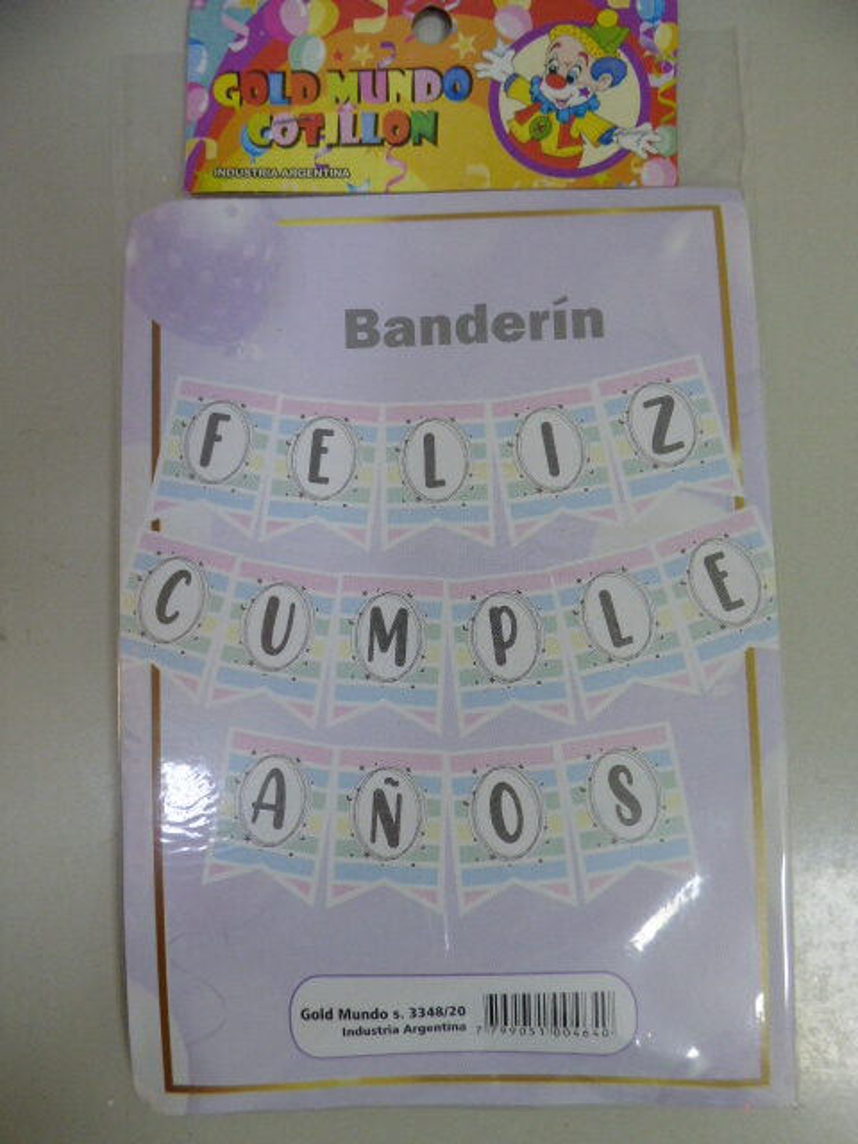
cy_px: 572
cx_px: 429
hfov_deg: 66.0
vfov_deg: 81.7
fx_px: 661
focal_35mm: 20
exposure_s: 1/60
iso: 250
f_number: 2.8
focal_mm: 3.58
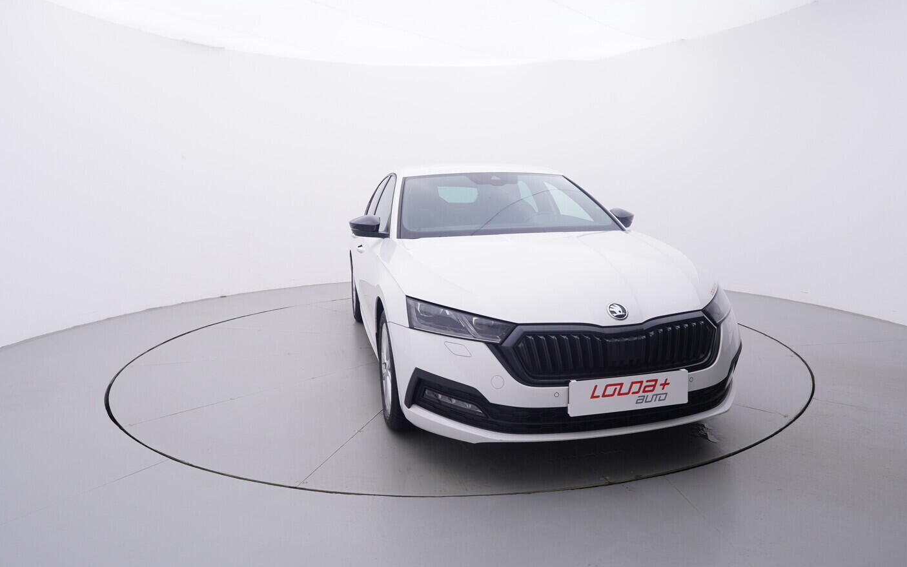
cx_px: 460
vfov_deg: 51.9
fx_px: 581
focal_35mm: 24
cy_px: 263
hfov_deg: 75.9
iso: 200
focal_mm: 15
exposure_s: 1/80
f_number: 5
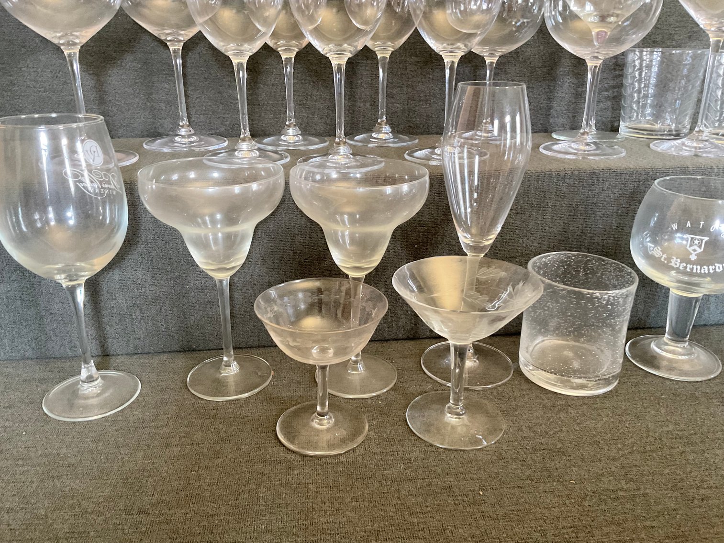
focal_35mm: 29
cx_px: 362
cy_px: 272
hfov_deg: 61.7
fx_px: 607
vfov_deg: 48.2
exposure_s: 1/40
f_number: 1.8
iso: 320
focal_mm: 3
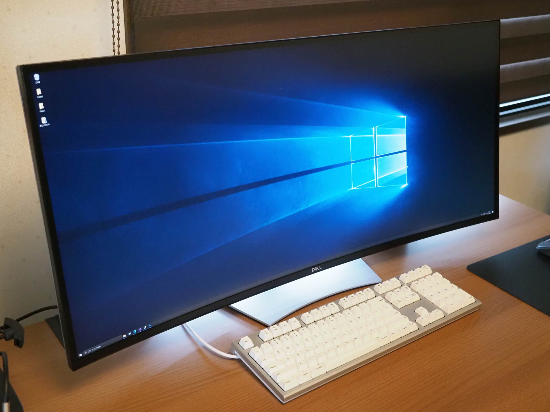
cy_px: 206
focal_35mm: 42
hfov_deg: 44.8
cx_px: 275
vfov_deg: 34.3
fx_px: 667
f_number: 2.8
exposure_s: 1/60
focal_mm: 21
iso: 5000
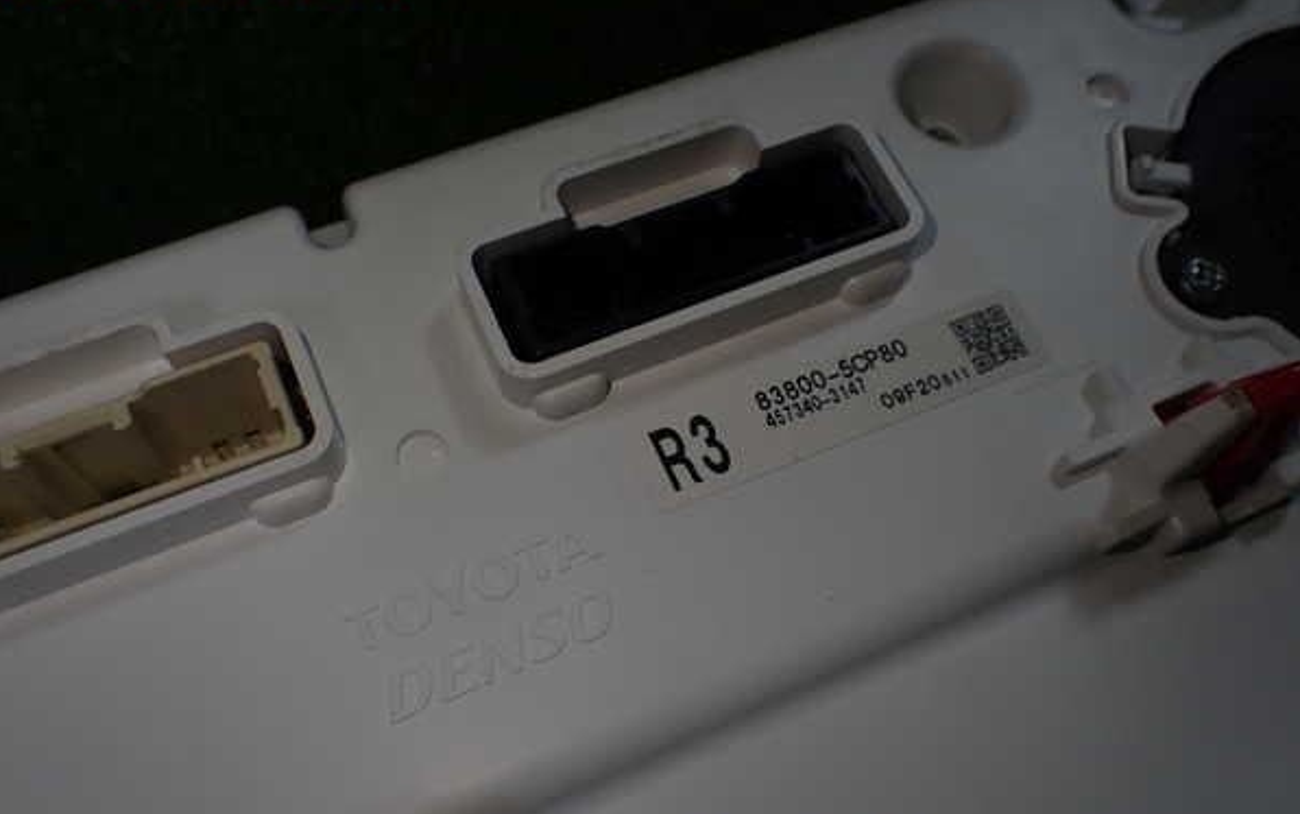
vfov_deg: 39.4
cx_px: 650
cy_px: 432
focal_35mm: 32
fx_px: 1134
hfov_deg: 59.6
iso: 100
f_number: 3.2
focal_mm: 5.4
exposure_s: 1/250
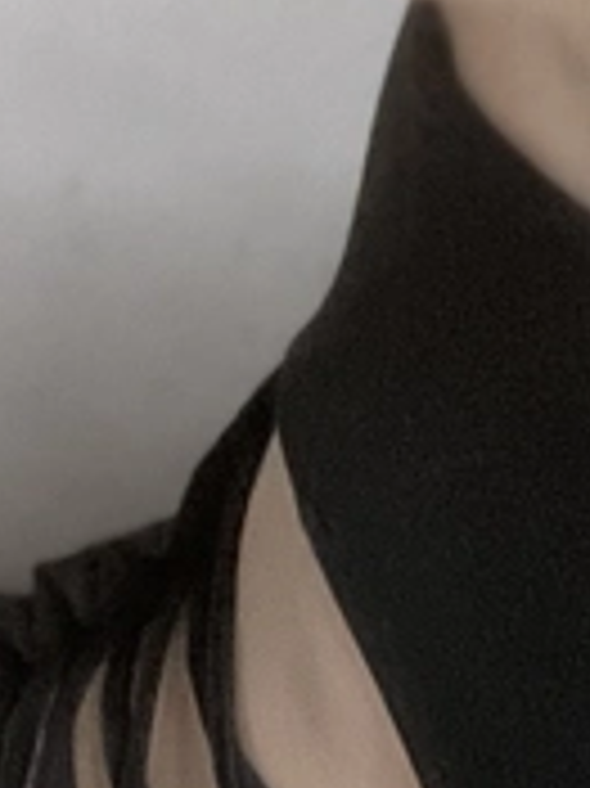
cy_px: 1567
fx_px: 3254
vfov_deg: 12.3
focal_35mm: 143
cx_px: 959
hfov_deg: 10.0
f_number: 2.2
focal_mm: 2.71
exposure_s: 1/33
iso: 400
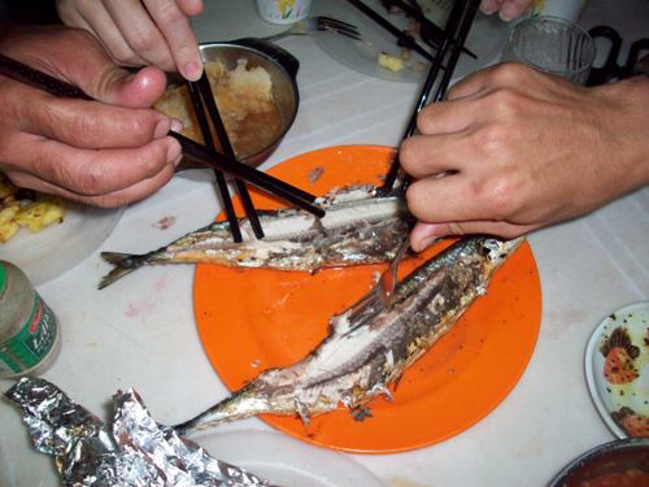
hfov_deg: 50.1
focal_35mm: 37
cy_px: 244
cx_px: 324
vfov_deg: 38.7
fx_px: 694
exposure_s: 1/45
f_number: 2.8
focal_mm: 6.2
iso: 160
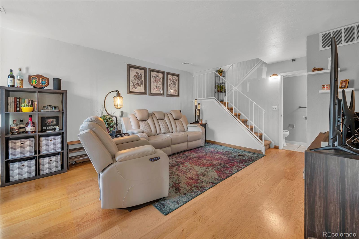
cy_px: 120
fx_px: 140
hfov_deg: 104.2
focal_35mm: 14
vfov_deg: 81.2
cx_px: 180
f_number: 4.5
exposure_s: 1/5
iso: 100
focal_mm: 14
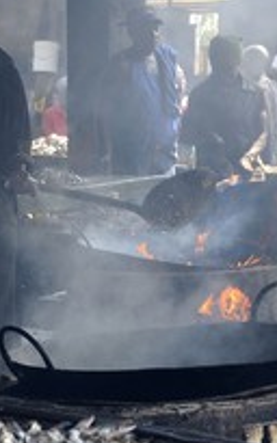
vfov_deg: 18.1
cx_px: 195
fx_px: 1390
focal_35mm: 115
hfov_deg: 11.4
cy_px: 227
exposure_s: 1/125
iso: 400
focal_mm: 55
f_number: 7.1
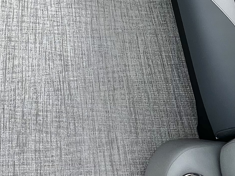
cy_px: -99
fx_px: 380
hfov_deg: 33.0
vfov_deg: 21.3
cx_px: 35
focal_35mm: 56
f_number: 1.8
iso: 32
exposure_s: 1/357
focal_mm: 1.57
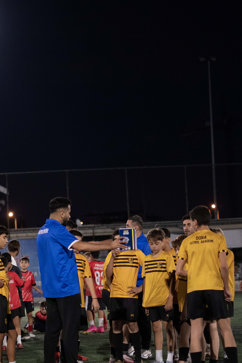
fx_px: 1059
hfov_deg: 13.0
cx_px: 97
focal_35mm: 105
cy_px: 253
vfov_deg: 19.4
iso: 2500
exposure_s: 1/160
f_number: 1.8
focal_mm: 50
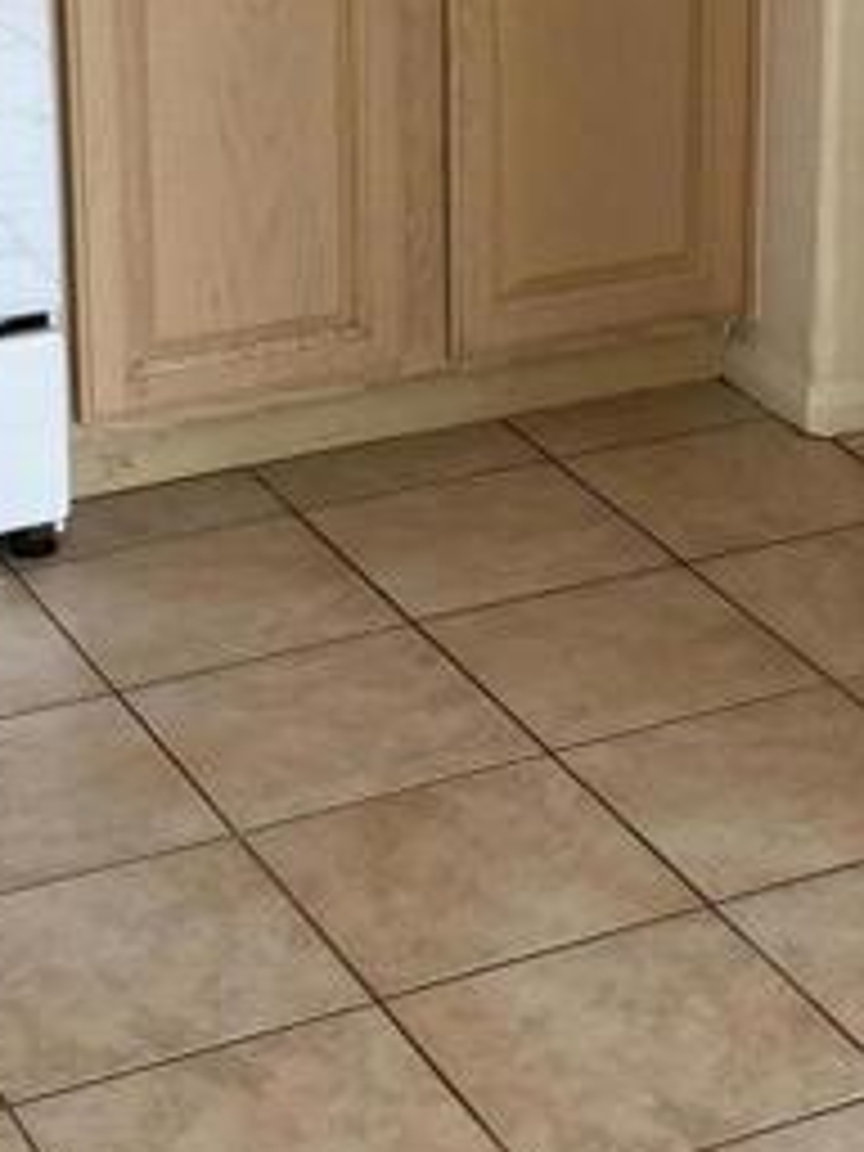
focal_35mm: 104
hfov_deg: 14.1
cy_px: 171
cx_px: 724
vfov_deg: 18.7
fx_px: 3461
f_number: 1.8
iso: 100
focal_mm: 4.25
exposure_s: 1/121
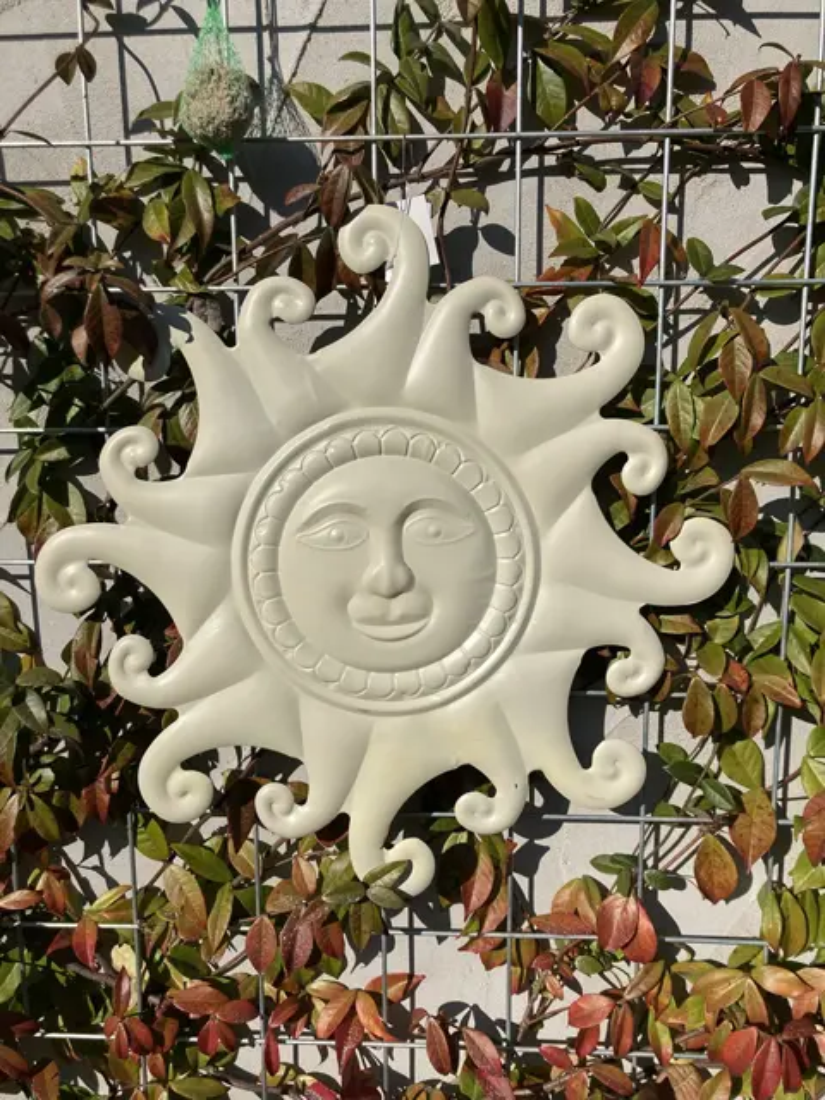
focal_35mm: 28
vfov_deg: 63.4
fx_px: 890
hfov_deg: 49.7
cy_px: 550
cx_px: 412
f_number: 1.8
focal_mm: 3.99
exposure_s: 1/4808
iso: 20
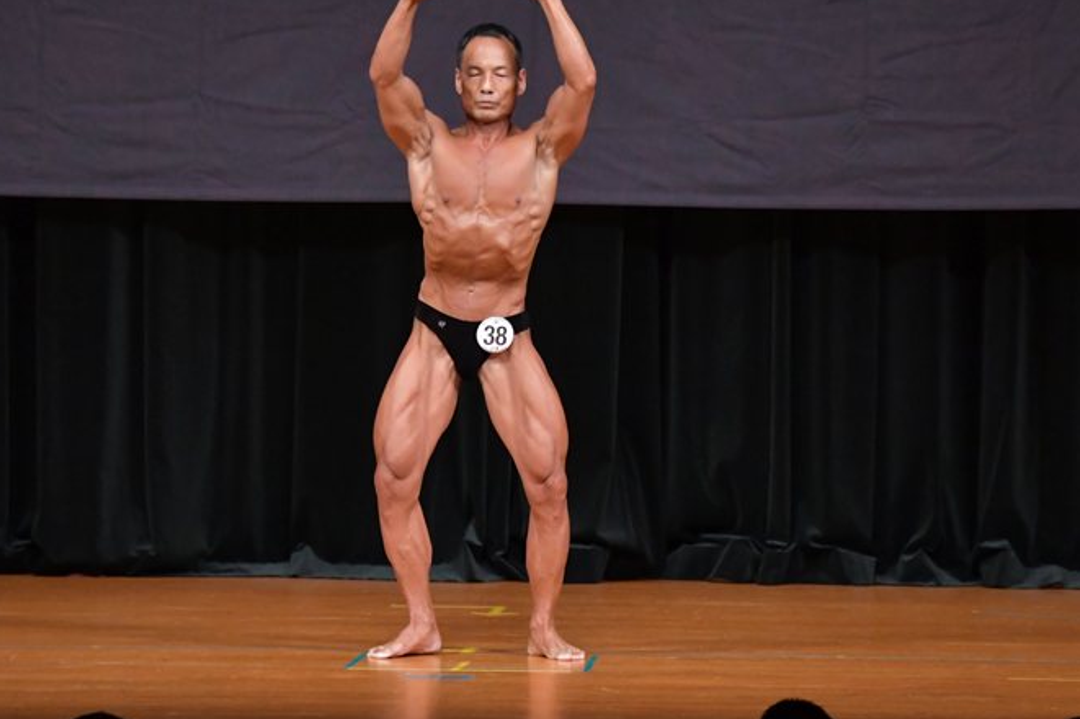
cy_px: 309
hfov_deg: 6.9
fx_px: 8965
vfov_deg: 4.6
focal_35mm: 299
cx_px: 573
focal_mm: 170
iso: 5000
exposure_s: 1/400
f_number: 5.6
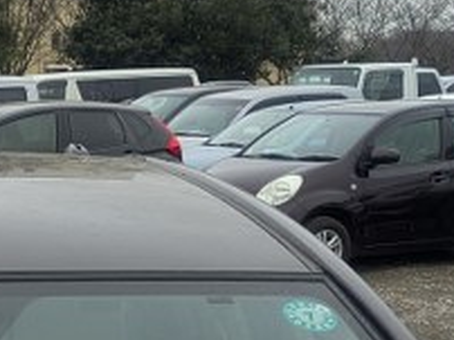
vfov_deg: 14.7
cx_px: -53
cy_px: 317
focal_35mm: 99
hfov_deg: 19.0
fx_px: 1297
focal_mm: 5.43
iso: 70
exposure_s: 1/317
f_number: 1.89
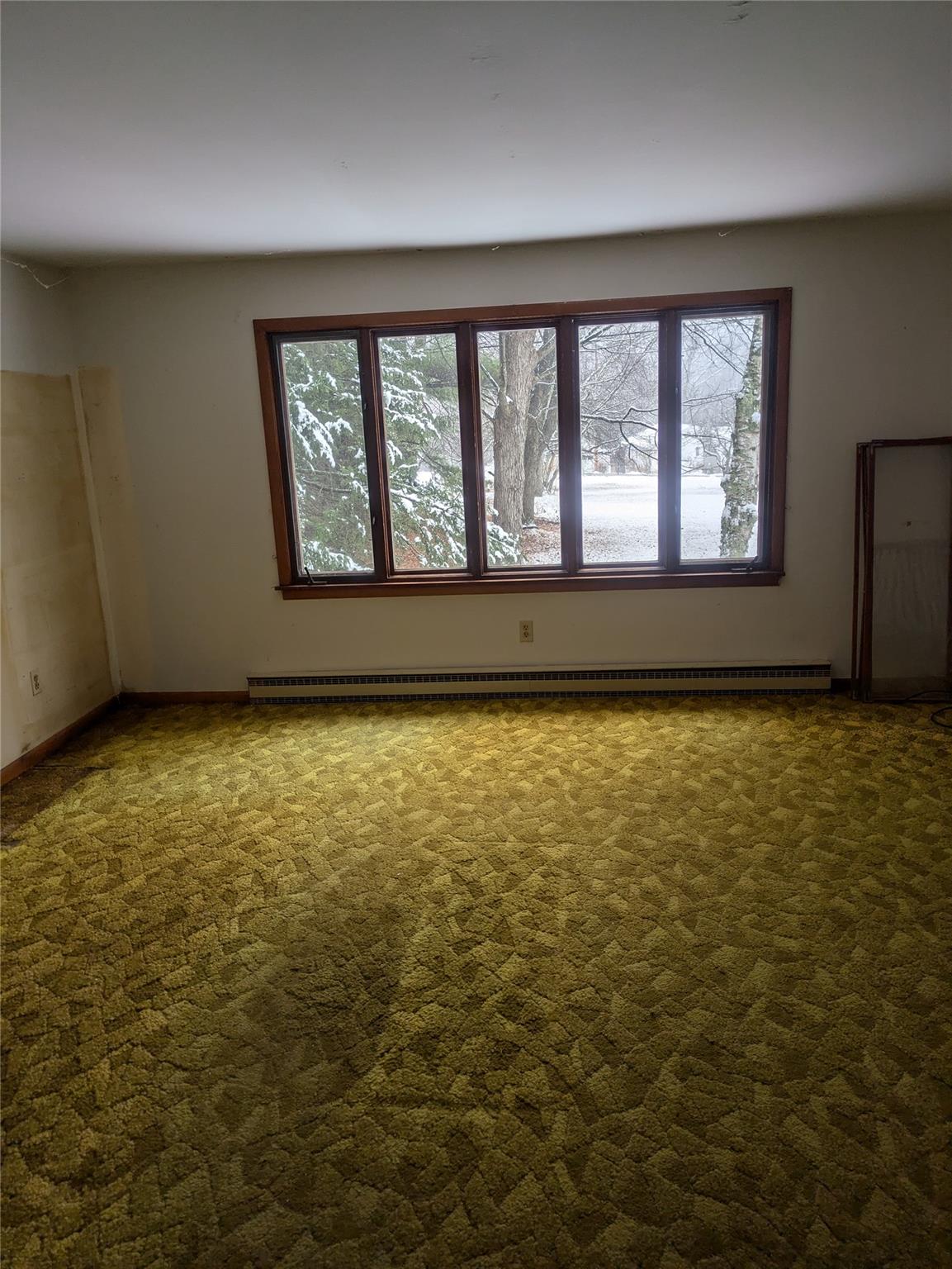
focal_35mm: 25
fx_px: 916
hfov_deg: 54.9
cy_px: 634
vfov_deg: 69.4
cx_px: 476
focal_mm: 5.43
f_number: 1.89
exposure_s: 1/171
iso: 42
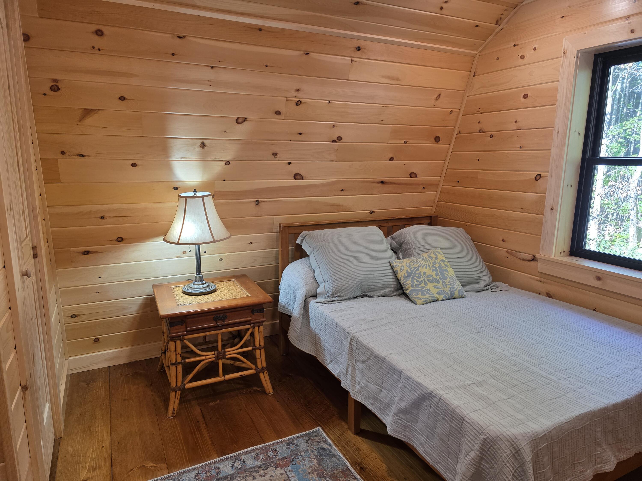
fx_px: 427
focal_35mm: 23
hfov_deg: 73.9
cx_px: 321
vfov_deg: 58.9
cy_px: 240
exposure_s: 1/120
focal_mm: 6.3
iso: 160
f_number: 1.7
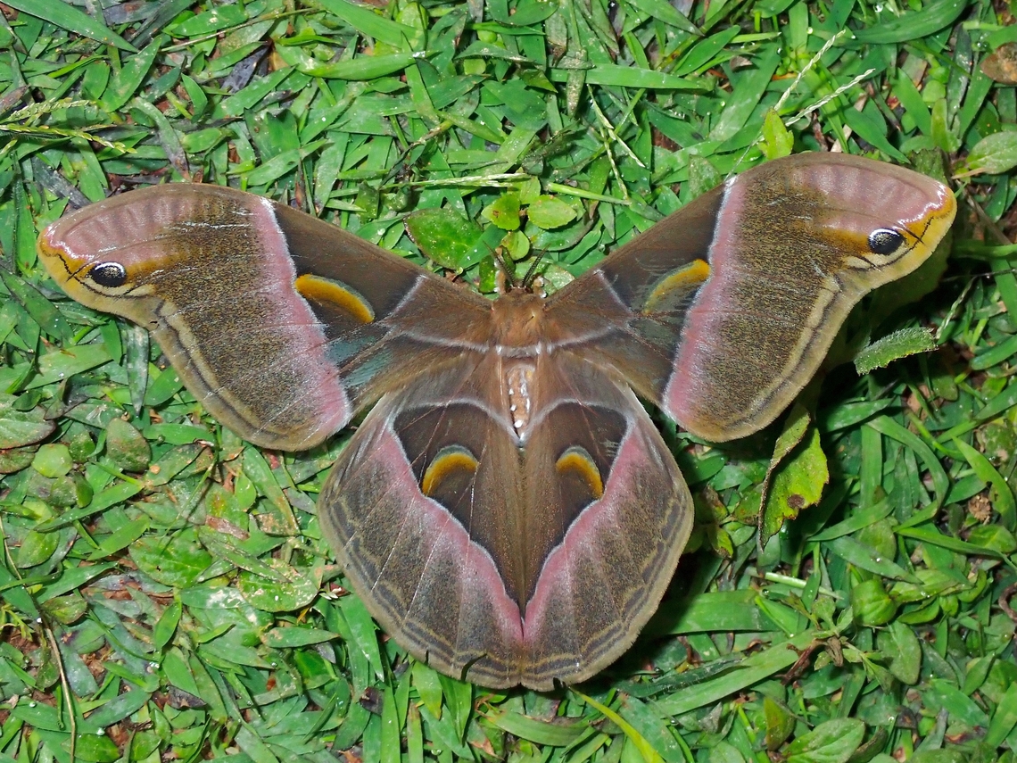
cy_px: 382
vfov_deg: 20.7
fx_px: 2086
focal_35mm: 71
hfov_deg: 27.4
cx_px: 508
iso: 200
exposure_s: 1/125
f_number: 5.6
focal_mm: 12.73
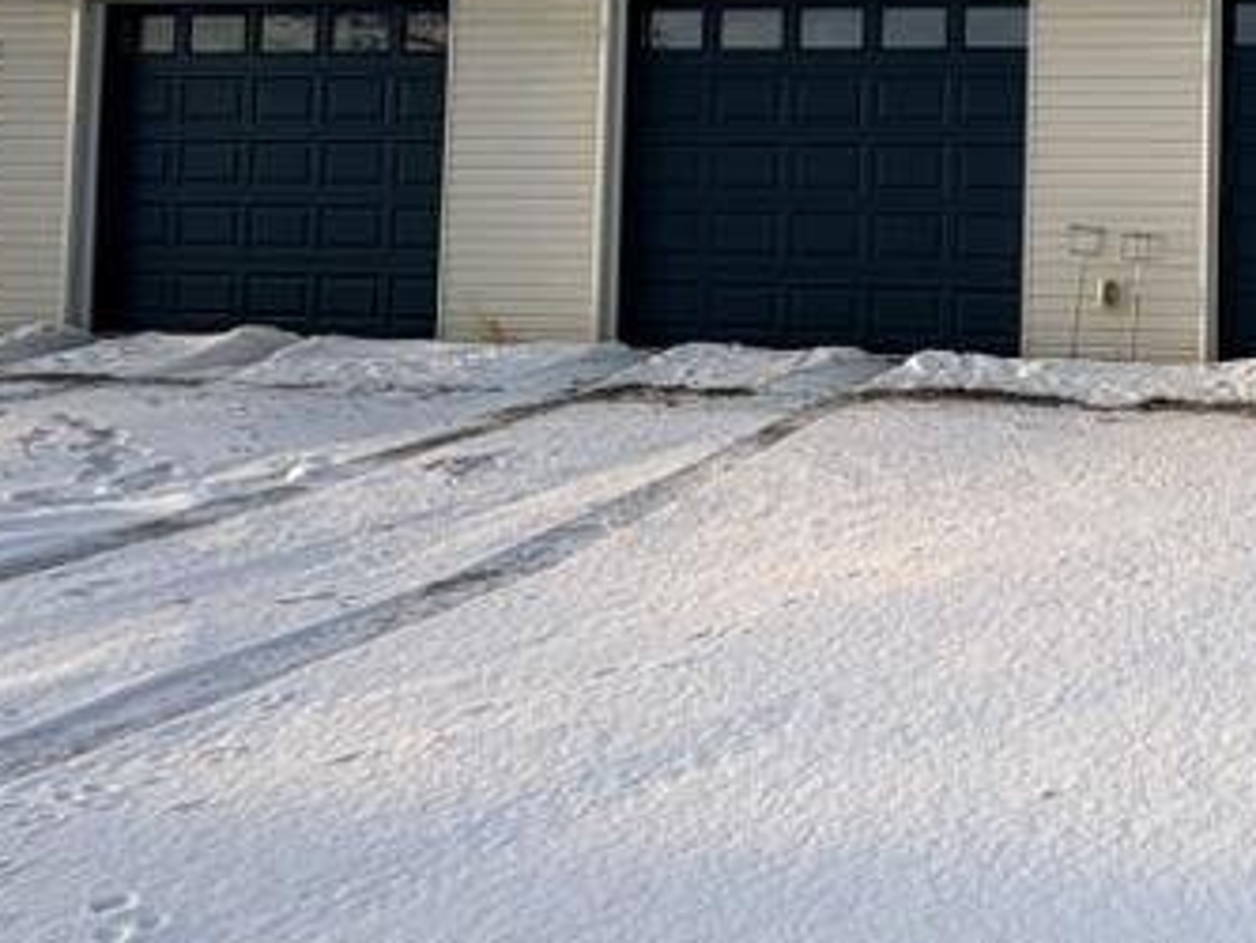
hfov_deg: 36.3
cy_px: 124
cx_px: 1422
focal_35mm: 43
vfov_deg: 32.2
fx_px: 1561
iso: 40
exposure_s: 1/428
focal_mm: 2.22
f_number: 2.2
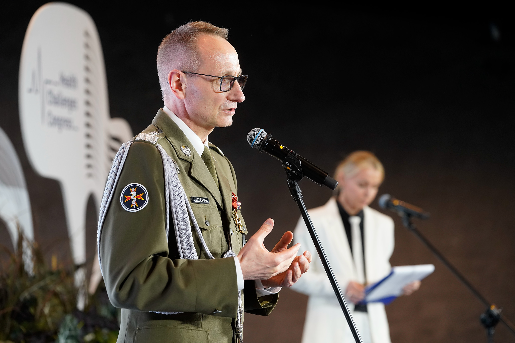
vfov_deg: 10.0
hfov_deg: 15.0
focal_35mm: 137
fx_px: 1960
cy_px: 172
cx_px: 258
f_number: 4
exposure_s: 1/125
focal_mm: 137
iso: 2500
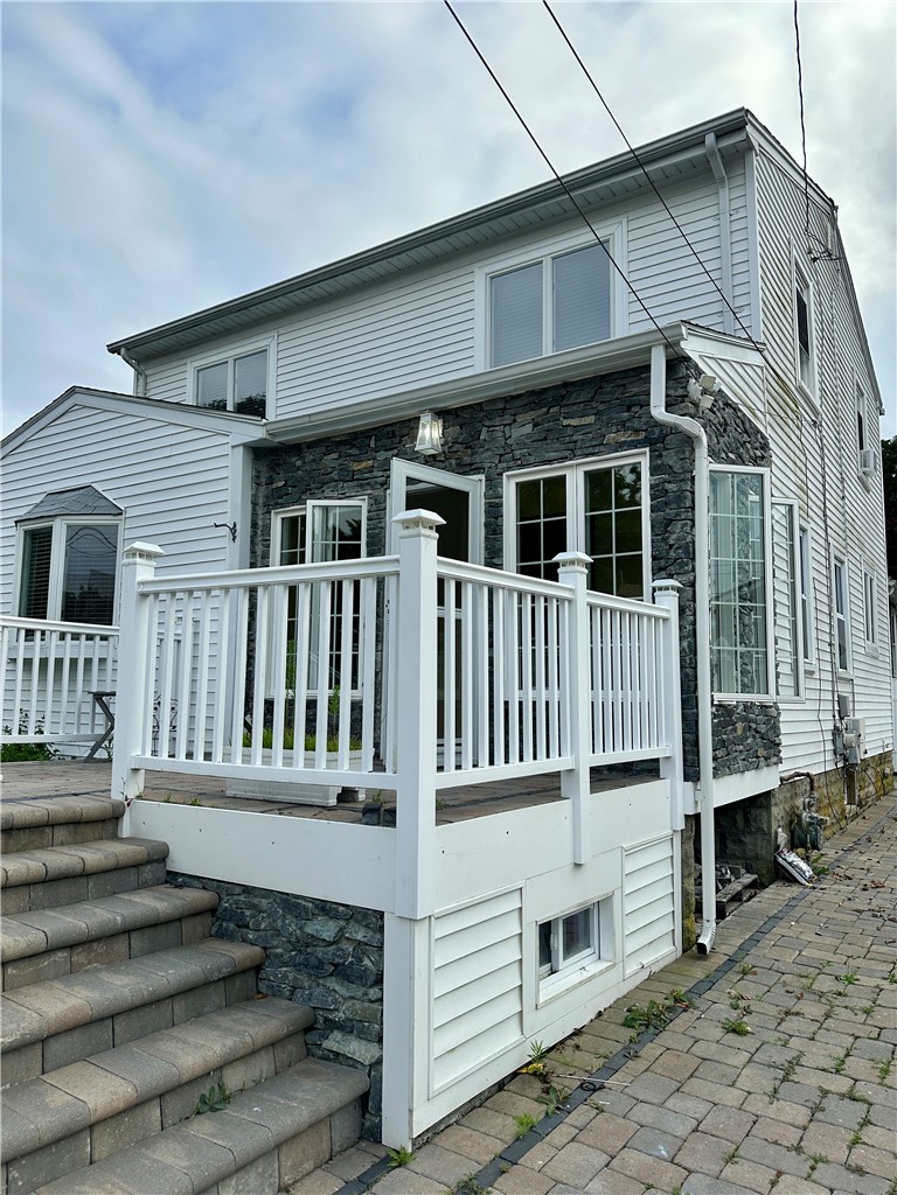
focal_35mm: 24
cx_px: 448
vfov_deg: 71.6
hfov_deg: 56.8
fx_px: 829
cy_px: 598
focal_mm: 6.86
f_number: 1.78
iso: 80
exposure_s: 1/2732
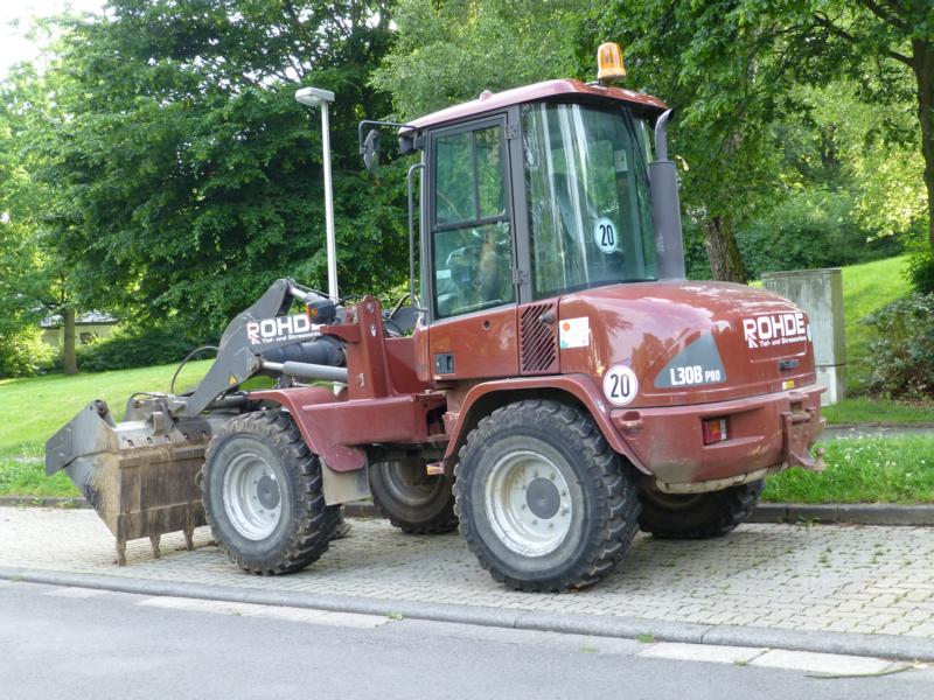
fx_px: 1187
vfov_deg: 32.9
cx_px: 467
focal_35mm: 44
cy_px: 350
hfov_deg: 42.9
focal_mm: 7.9
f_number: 4.1
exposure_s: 1/60
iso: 200
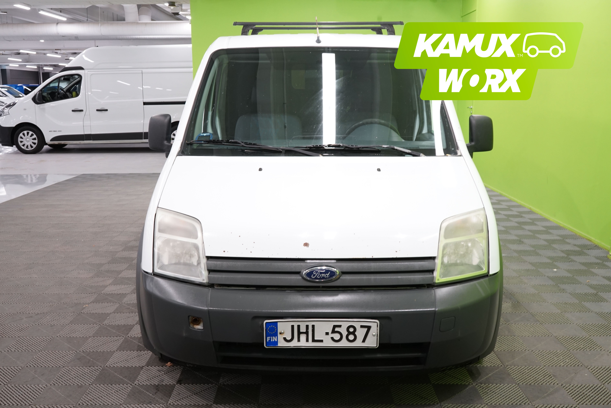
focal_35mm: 37
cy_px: 204
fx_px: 628
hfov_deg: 51.9
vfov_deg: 35.9
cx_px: 306
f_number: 10
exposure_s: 1/20
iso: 800
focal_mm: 37
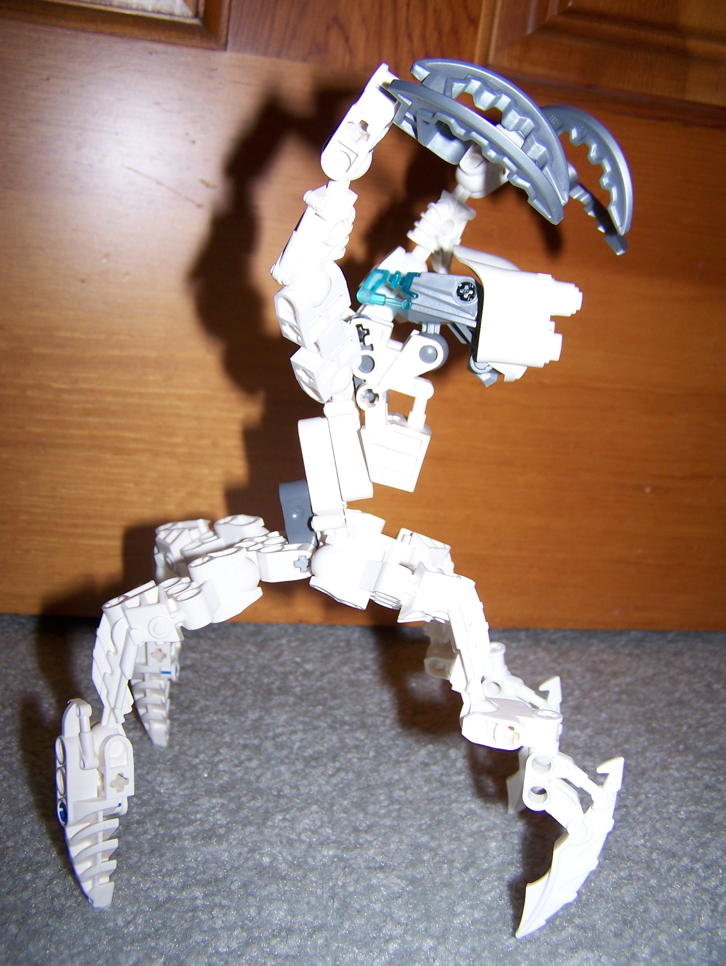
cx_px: 363
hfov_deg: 37.8
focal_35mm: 38
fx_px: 1061
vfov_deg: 48.9
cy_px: 483
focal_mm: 6.3
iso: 80
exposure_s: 1/60
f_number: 2.8
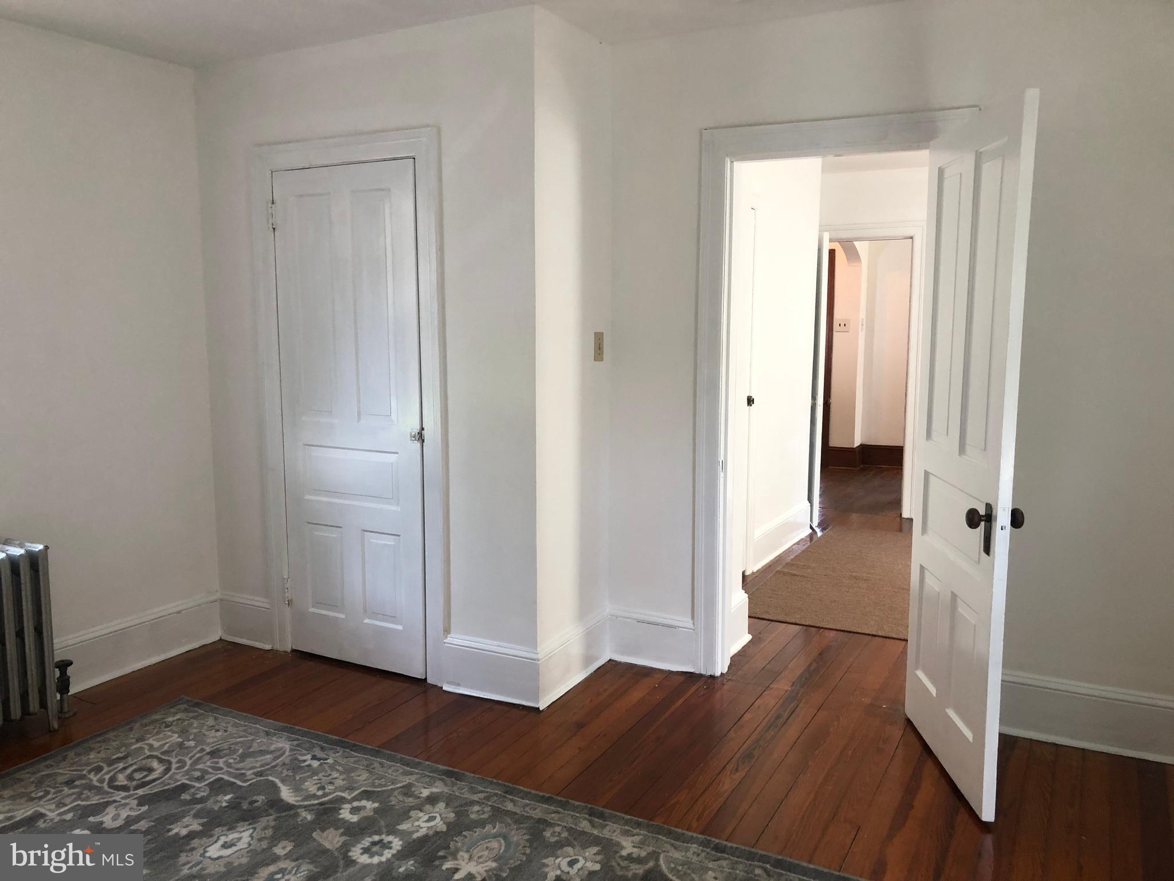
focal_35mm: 28
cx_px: 587
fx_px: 950
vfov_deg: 49.7
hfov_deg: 63.4
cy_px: 440
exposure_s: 1/17
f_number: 1.8
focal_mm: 3.99
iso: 40
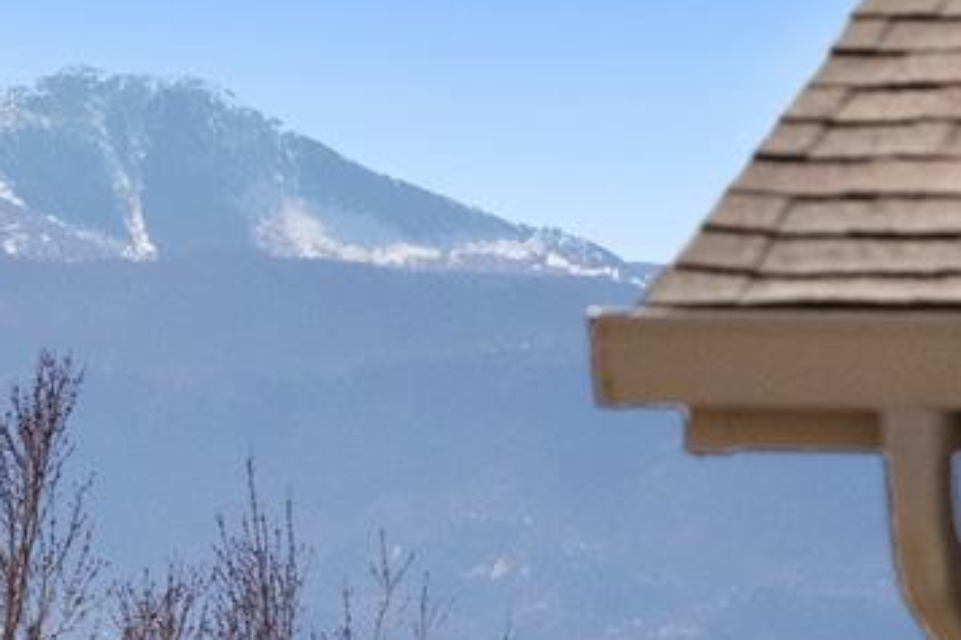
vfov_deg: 2.0
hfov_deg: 3.1
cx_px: 19
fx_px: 17983
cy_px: 383
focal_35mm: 674
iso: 1000
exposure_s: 1/3200
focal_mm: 156
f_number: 11
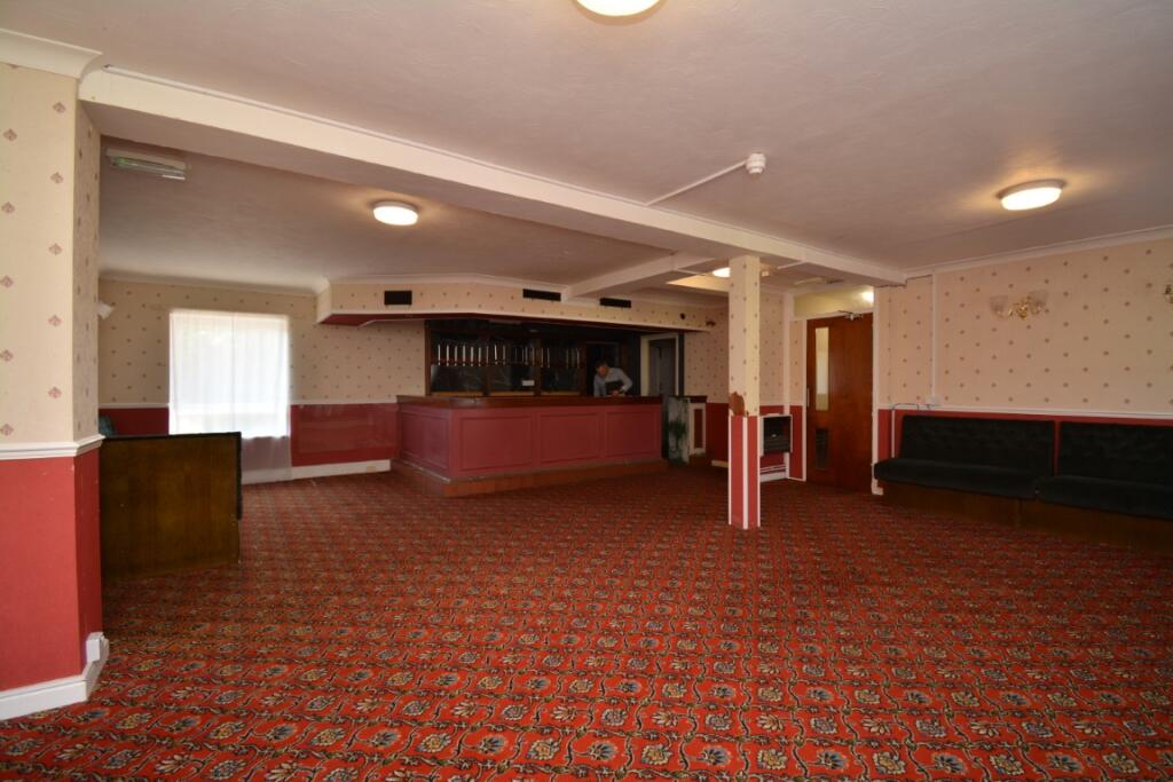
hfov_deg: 100.4
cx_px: 586
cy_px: 391
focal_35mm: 15
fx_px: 489
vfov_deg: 77.3
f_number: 5.6
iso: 100
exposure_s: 1/15
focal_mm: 10
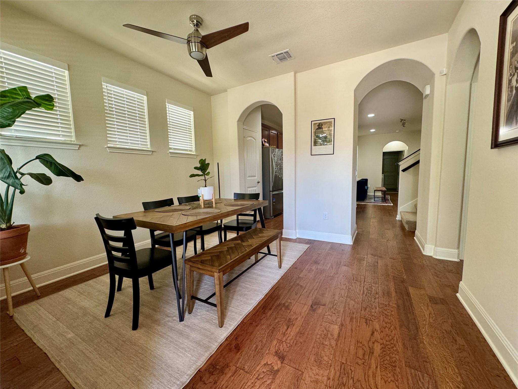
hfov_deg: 102.1
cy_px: 194
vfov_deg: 85.7
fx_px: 209
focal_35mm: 14
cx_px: 259
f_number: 2.2
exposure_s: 1/120
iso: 250
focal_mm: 2.22
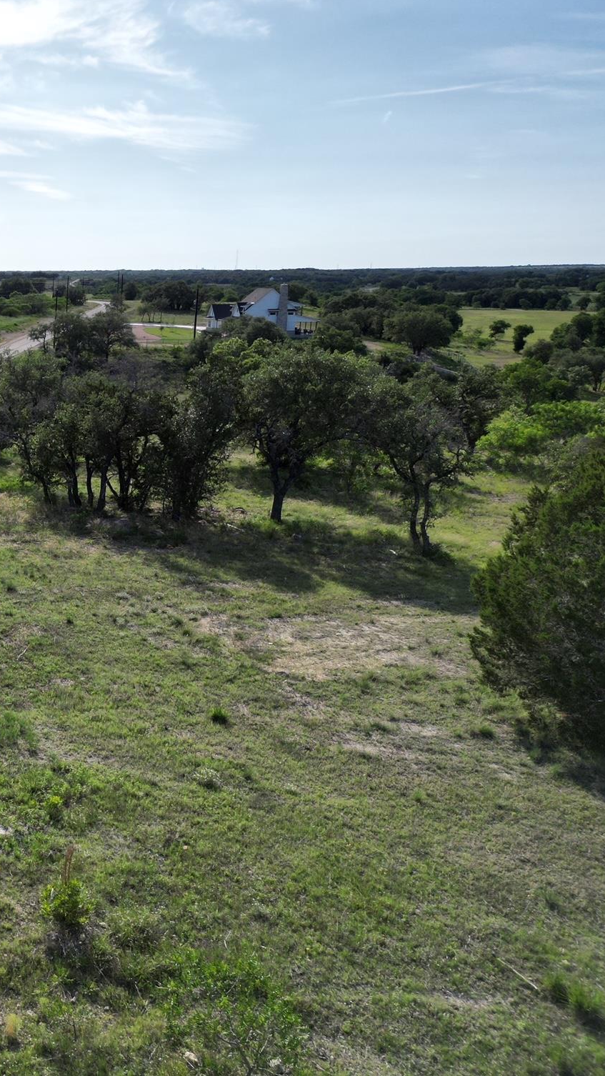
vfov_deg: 56.6
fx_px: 998
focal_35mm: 35
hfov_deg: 30.1
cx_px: -67
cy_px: 537
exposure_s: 1/4000
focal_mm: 6.72
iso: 110
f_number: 1.7
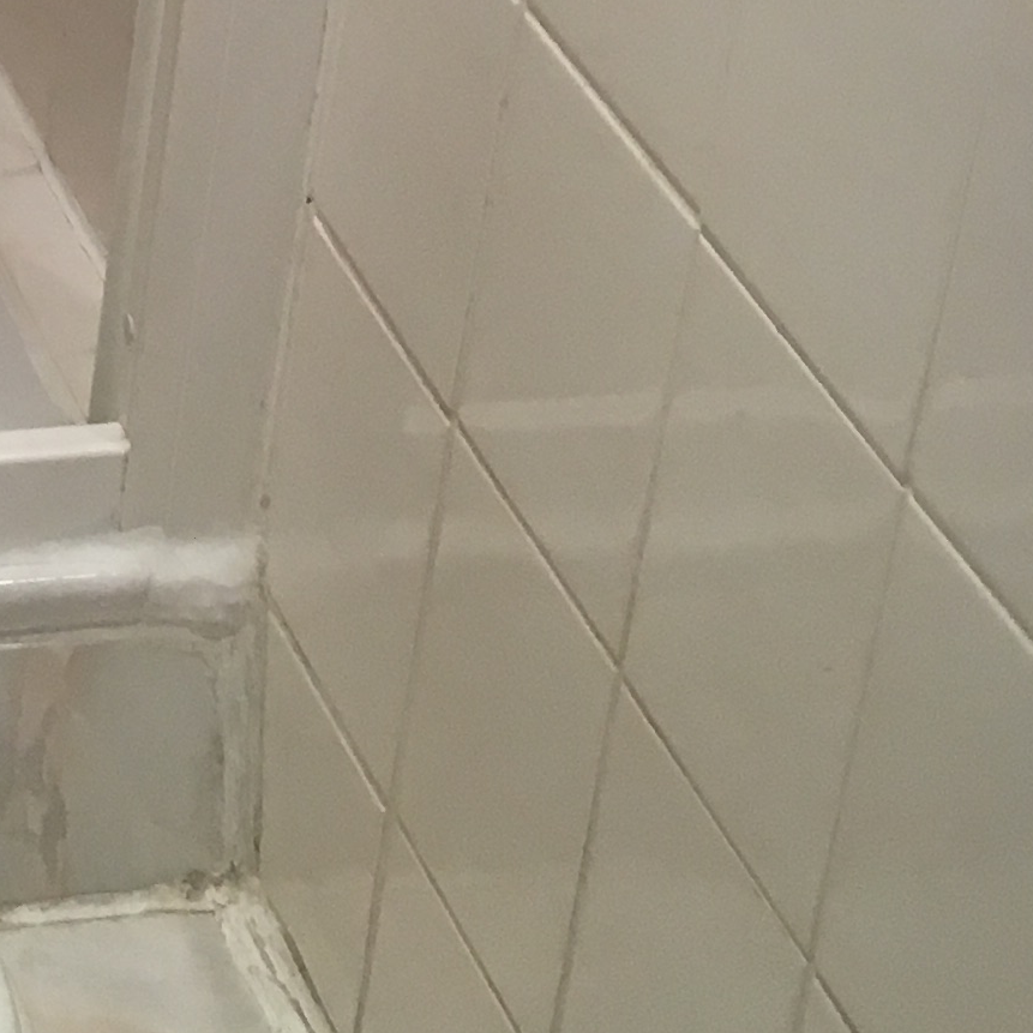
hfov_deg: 13.4
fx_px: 4051
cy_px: -895
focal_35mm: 120
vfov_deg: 13.0
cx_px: -677
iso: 80
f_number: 2.2
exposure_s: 1/33
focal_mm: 4.15
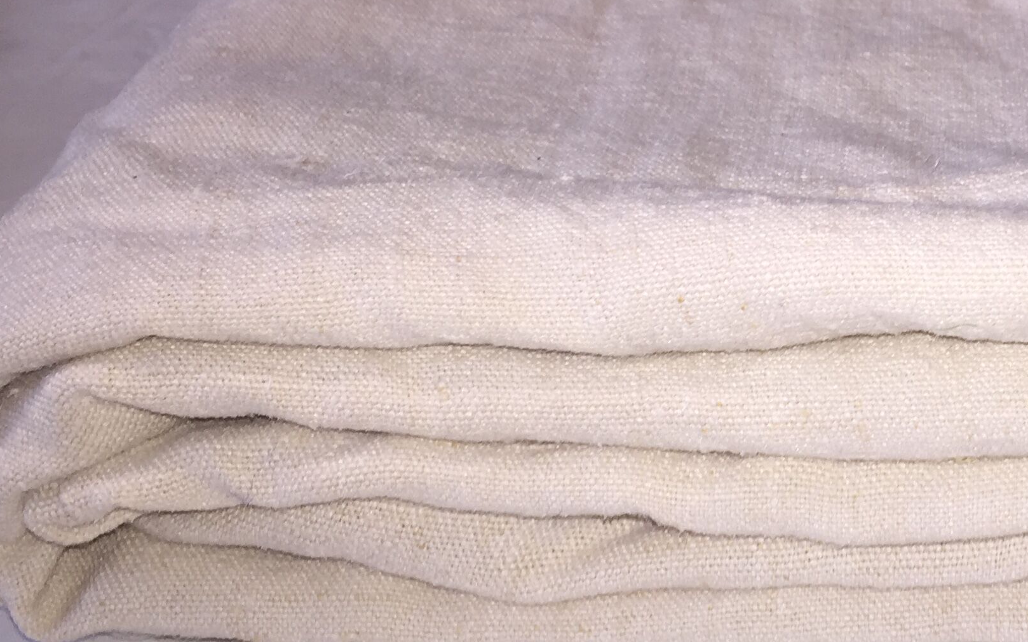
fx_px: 1737
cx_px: 952
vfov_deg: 20.9
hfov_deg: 31.2
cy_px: 384
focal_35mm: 62
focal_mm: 4.15
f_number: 2.2
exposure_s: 1/92
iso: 32
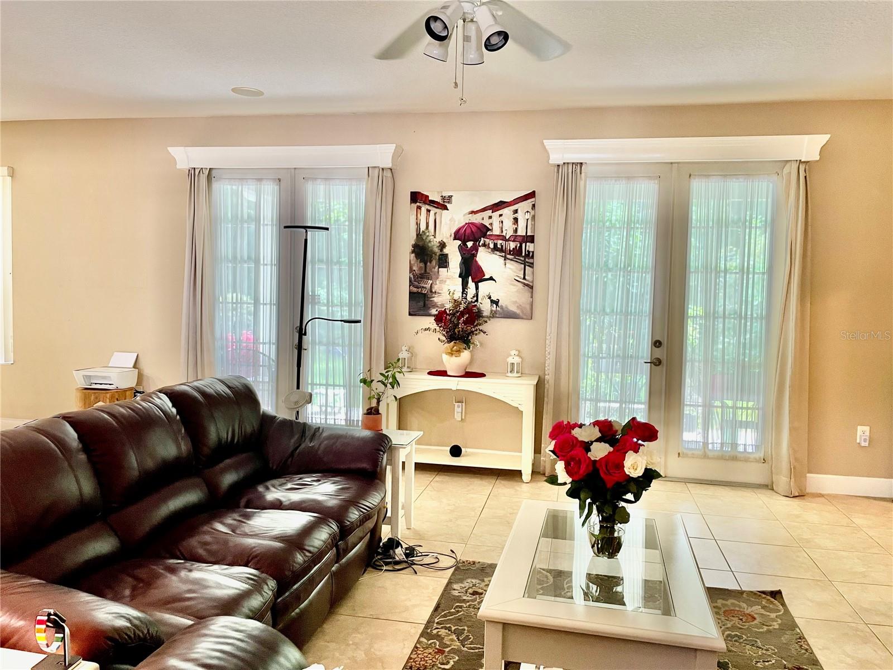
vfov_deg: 53.1
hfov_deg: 67.3
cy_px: 335
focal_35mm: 26
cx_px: 446
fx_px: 671
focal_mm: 4.2
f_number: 1.6
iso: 125
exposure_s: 1/60
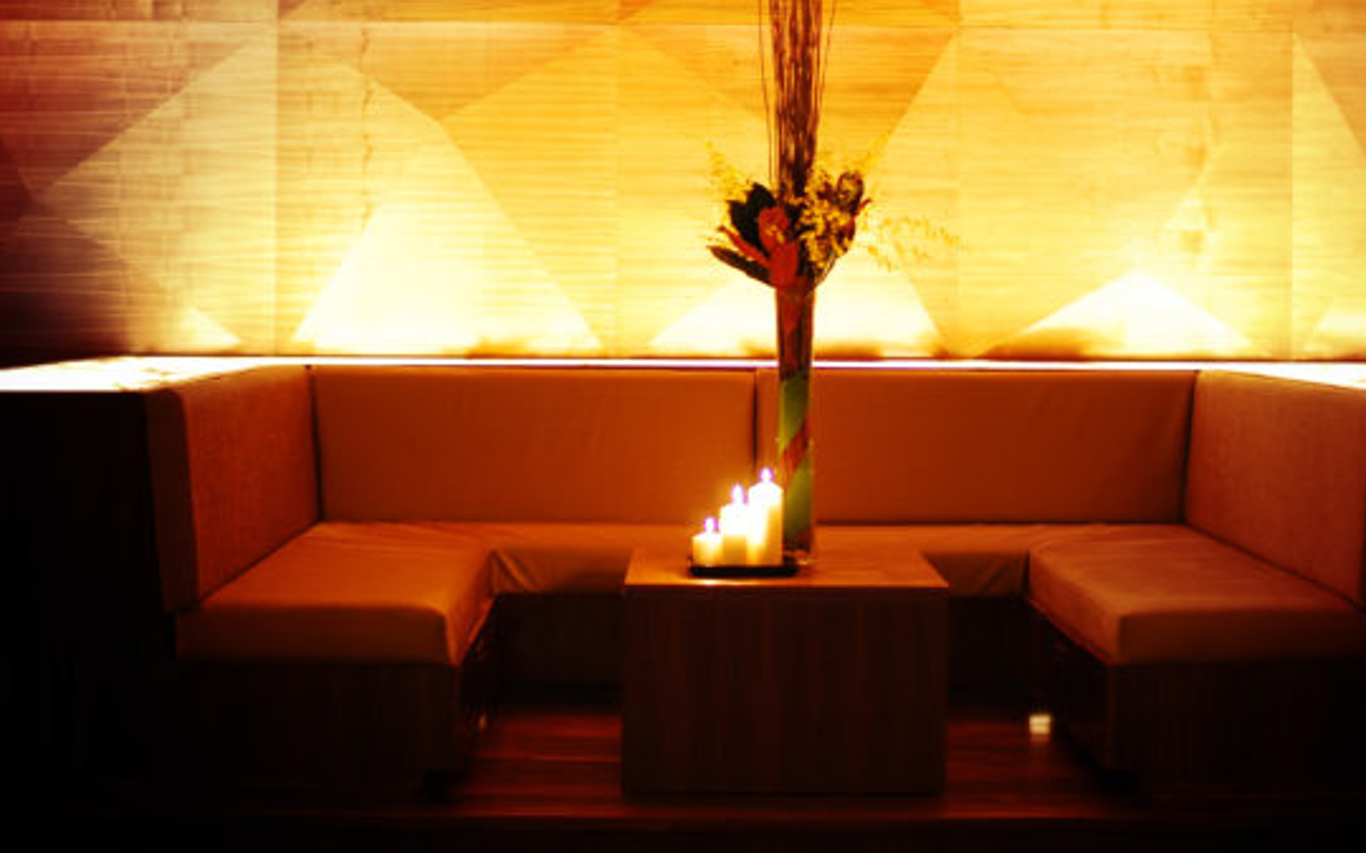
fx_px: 2233
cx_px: 748
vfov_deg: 21.6
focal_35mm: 60
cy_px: 327
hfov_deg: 34.0
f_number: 1.4
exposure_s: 1/10
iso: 200
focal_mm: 30
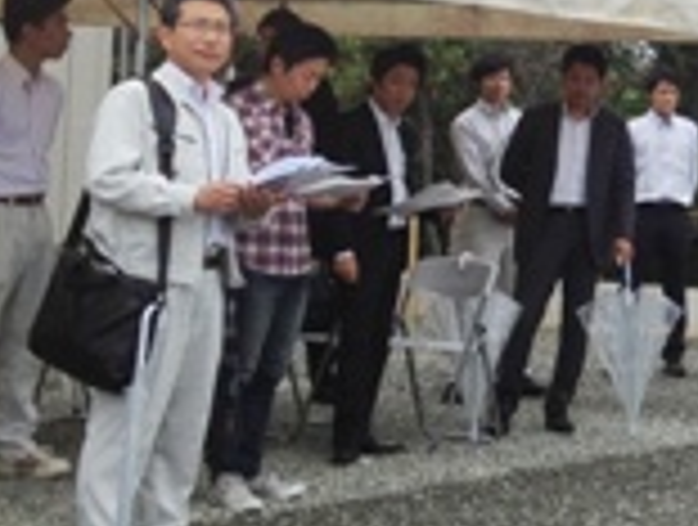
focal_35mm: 120
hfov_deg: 15.4
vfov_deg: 12.3
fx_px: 2425
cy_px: 99
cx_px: 979
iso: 50
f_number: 2.4
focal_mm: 4.28
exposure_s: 1/708
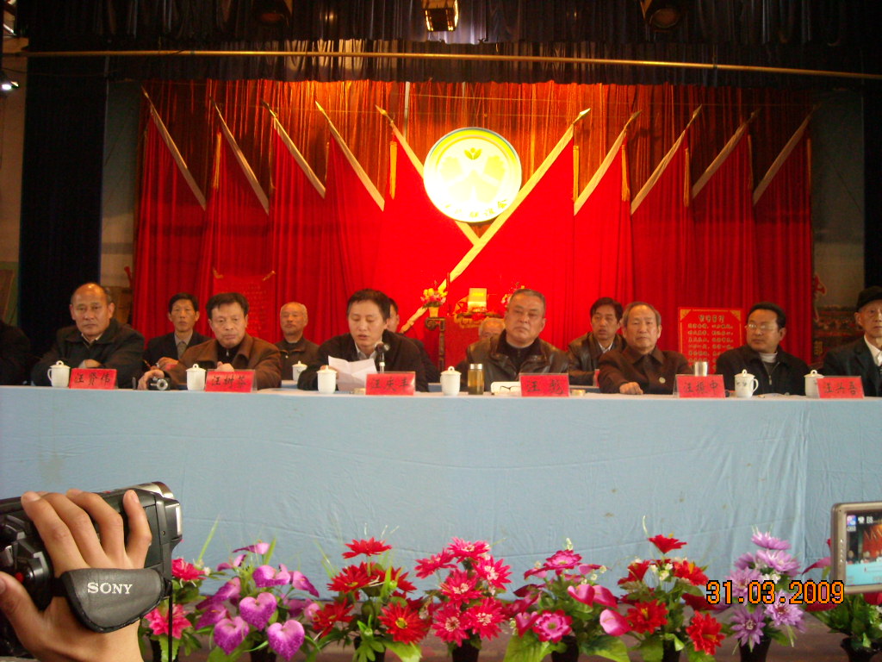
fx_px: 892
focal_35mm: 35
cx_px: 441
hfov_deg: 52.6
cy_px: 331
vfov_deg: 40.7
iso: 400
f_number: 2.8
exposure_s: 1/38
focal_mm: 5.7
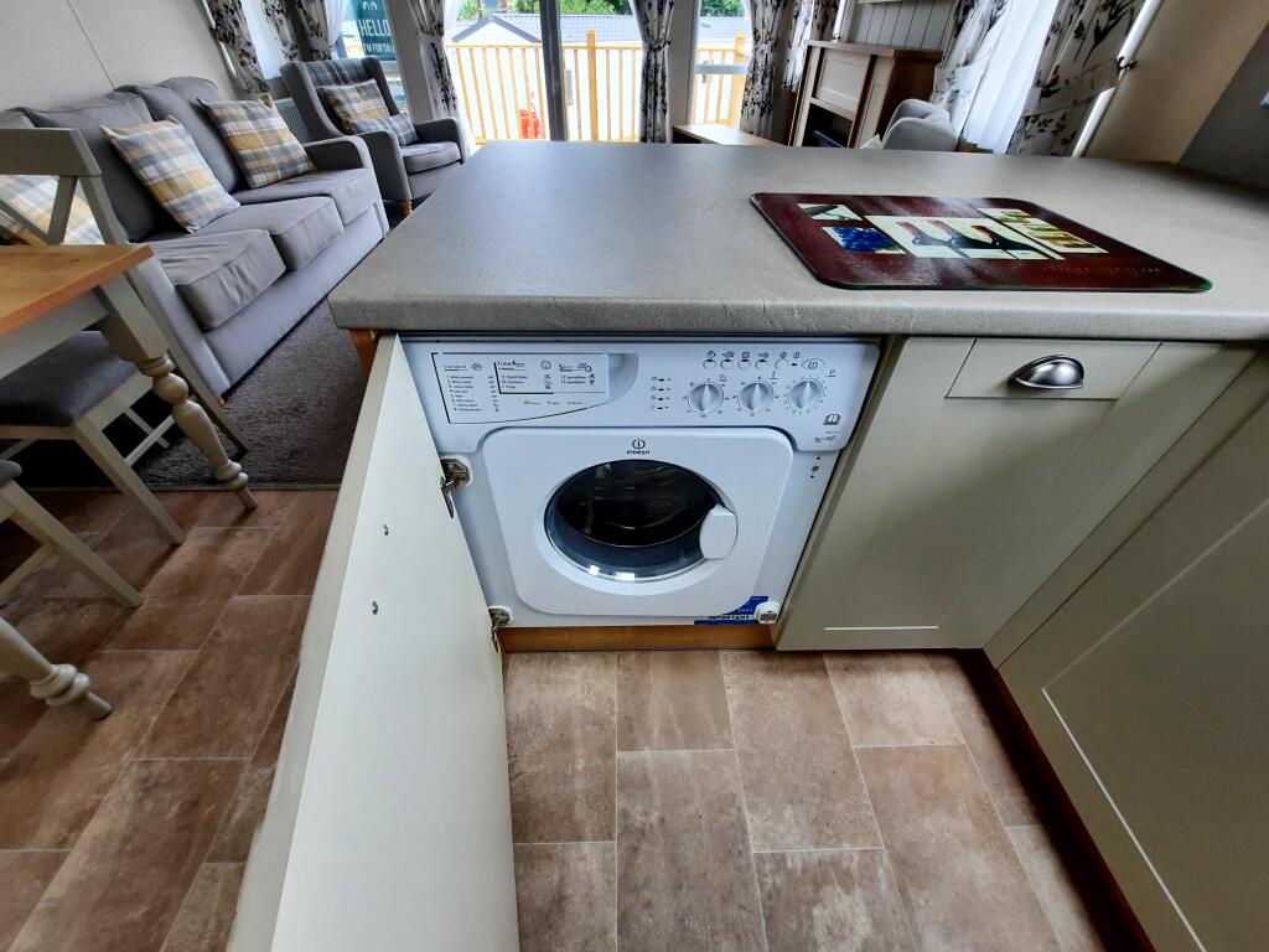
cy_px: 476
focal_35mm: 13
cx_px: 634
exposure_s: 1/100
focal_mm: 1.74
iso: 50
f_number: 2.2
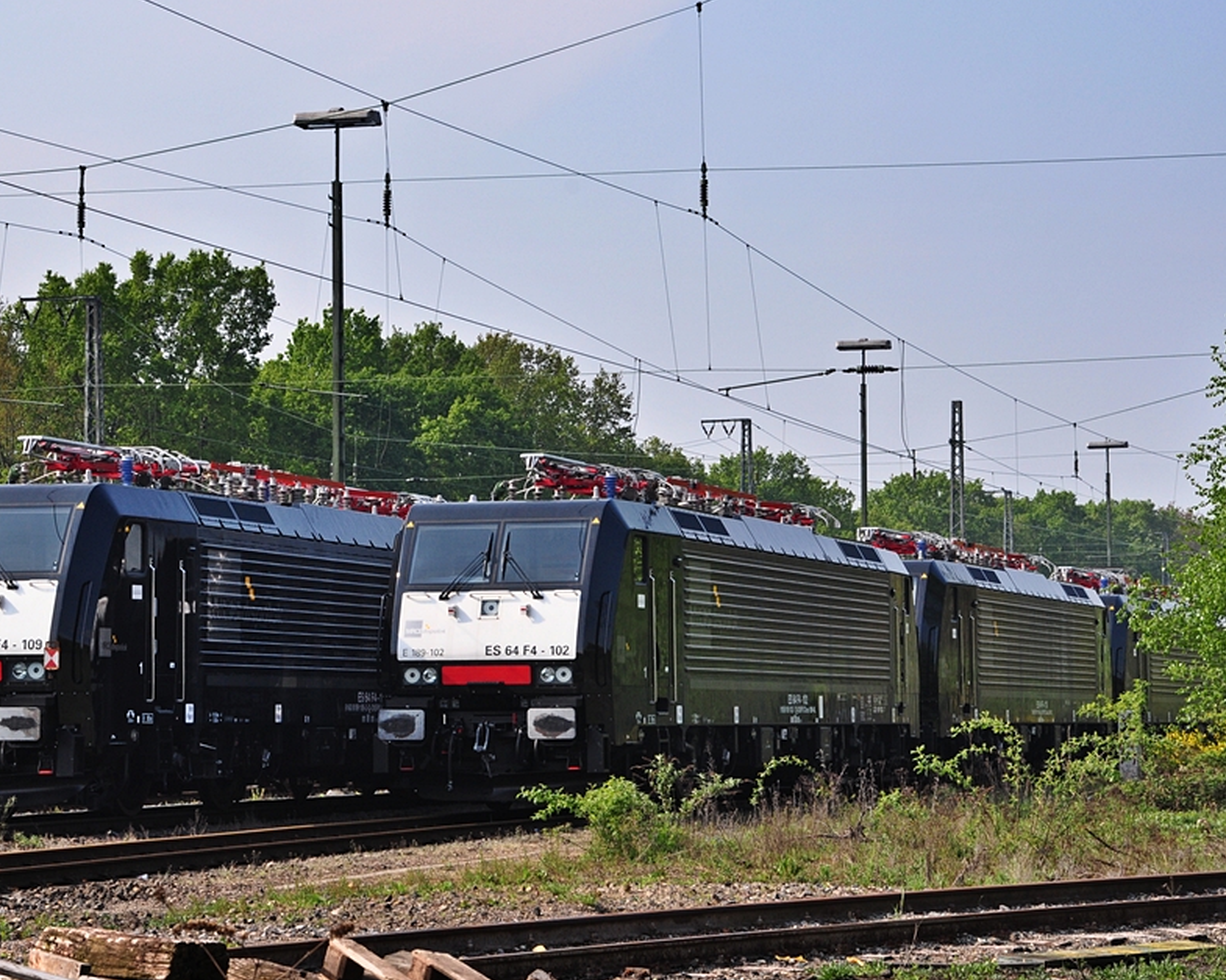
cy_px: 482
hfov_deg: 14.6
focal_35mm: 132
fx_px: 4790
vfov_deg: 11.7
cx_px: 461
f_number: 14
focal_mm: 72
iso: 400
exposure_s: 1/250
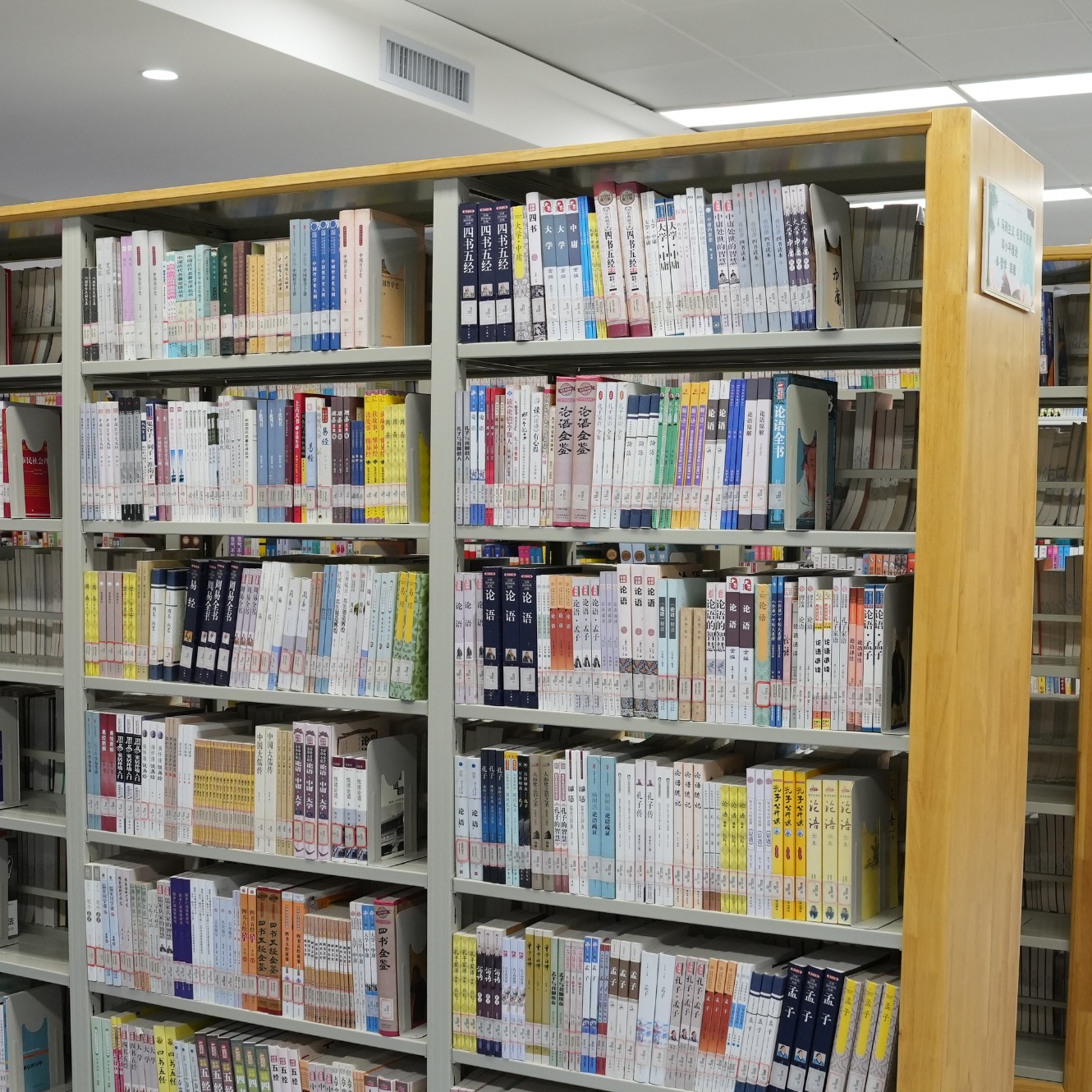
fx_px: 1642
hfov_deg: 36.7
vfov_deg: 36.7
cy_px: 641
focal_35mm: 46
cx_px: 627
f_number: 4
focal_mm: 24
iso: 1600
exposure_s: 1/200
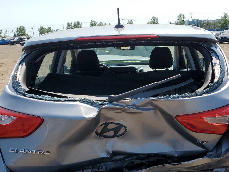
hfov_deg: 43.8
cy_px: 137
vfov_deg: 32.7
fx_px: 285
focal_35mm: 43
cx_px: 125
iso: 50
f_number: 1.5
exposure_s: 1/3333
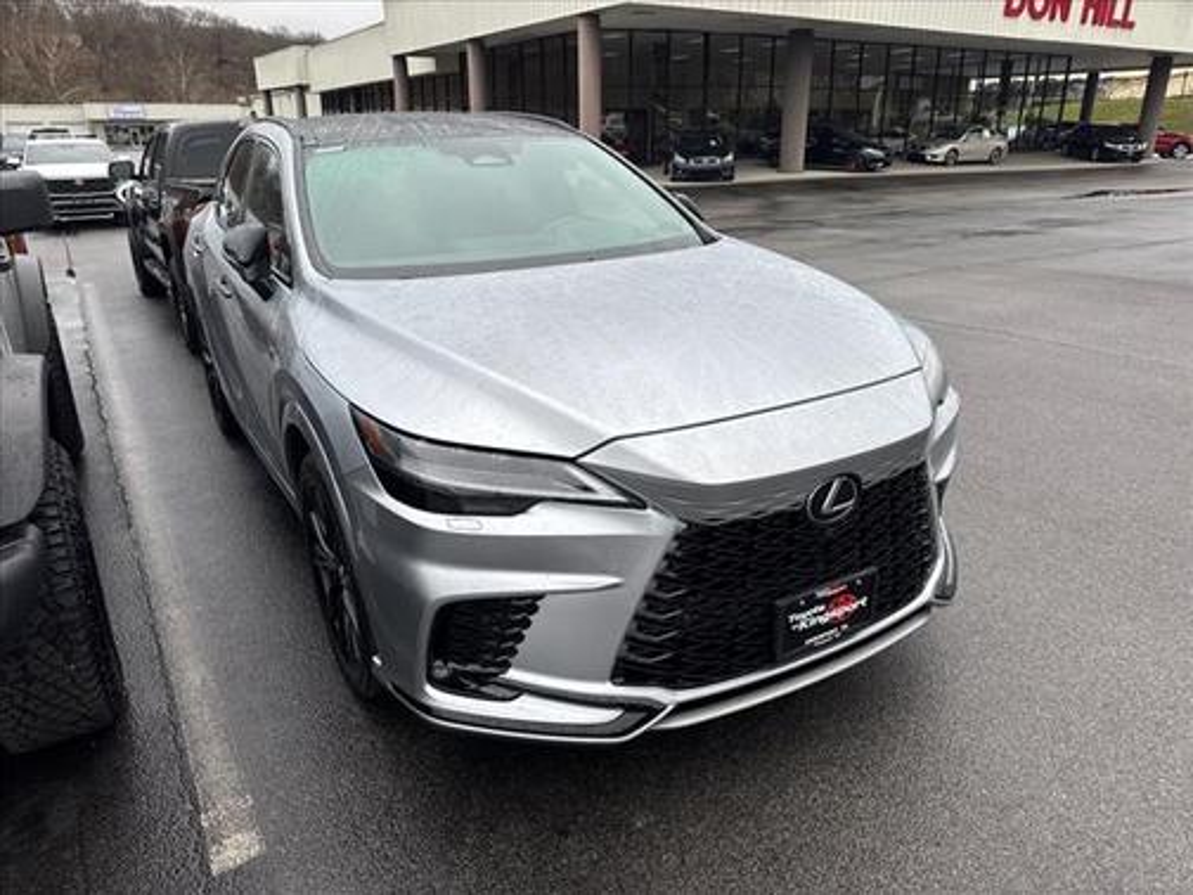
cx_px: 596
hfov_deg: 71.6
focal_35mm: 24
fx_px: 827
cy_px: 448
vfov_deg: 56.8
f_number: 1.78
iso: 80
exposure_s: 1/792
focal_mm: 6.76
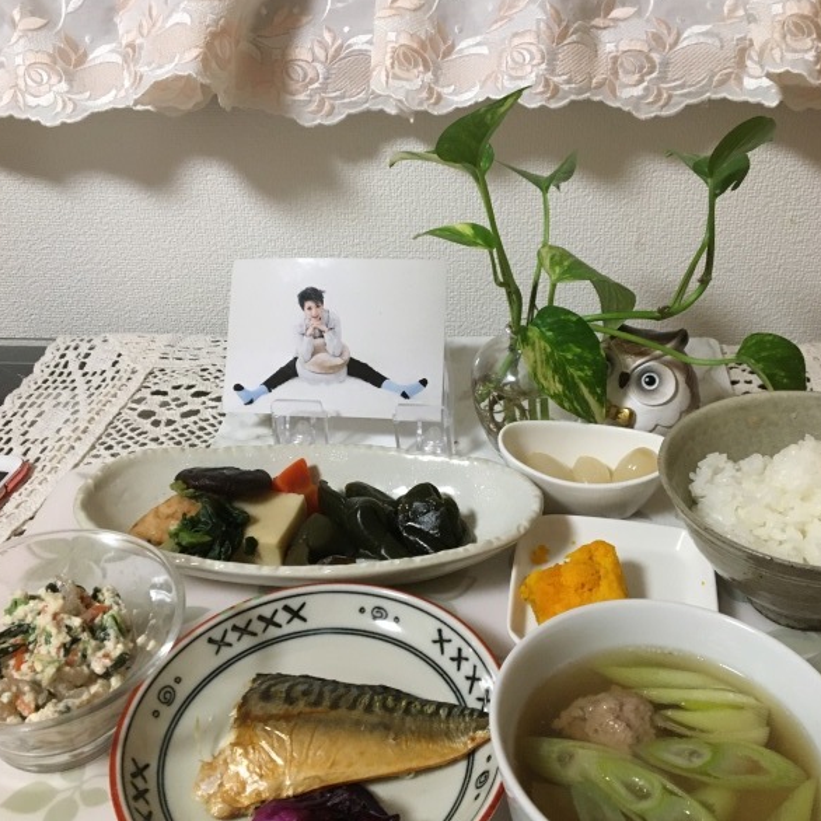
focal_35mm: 35
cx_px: 410
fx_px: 939
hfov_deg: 47.2
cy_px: 373
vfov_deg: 47.2
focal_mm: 4.15
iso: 250
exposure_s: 1/33
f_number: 2.2
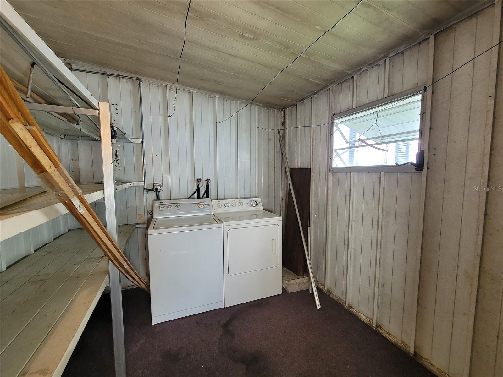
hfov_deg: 106.2
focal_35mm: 13
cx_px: 252
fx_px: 189
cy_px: 188
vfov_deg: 89.9
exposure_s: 1/60
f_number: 2.2
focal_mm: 2.2
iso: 125
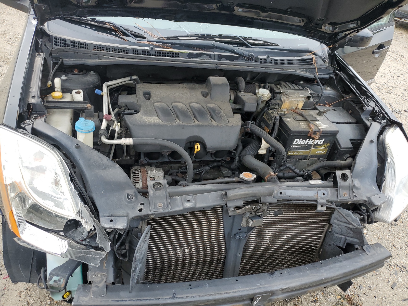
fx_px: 306
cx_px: 204
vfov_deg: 53.1
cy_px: 153
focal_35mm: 26
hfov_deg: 67.3
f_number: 1.5
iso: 50
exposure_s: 1/333
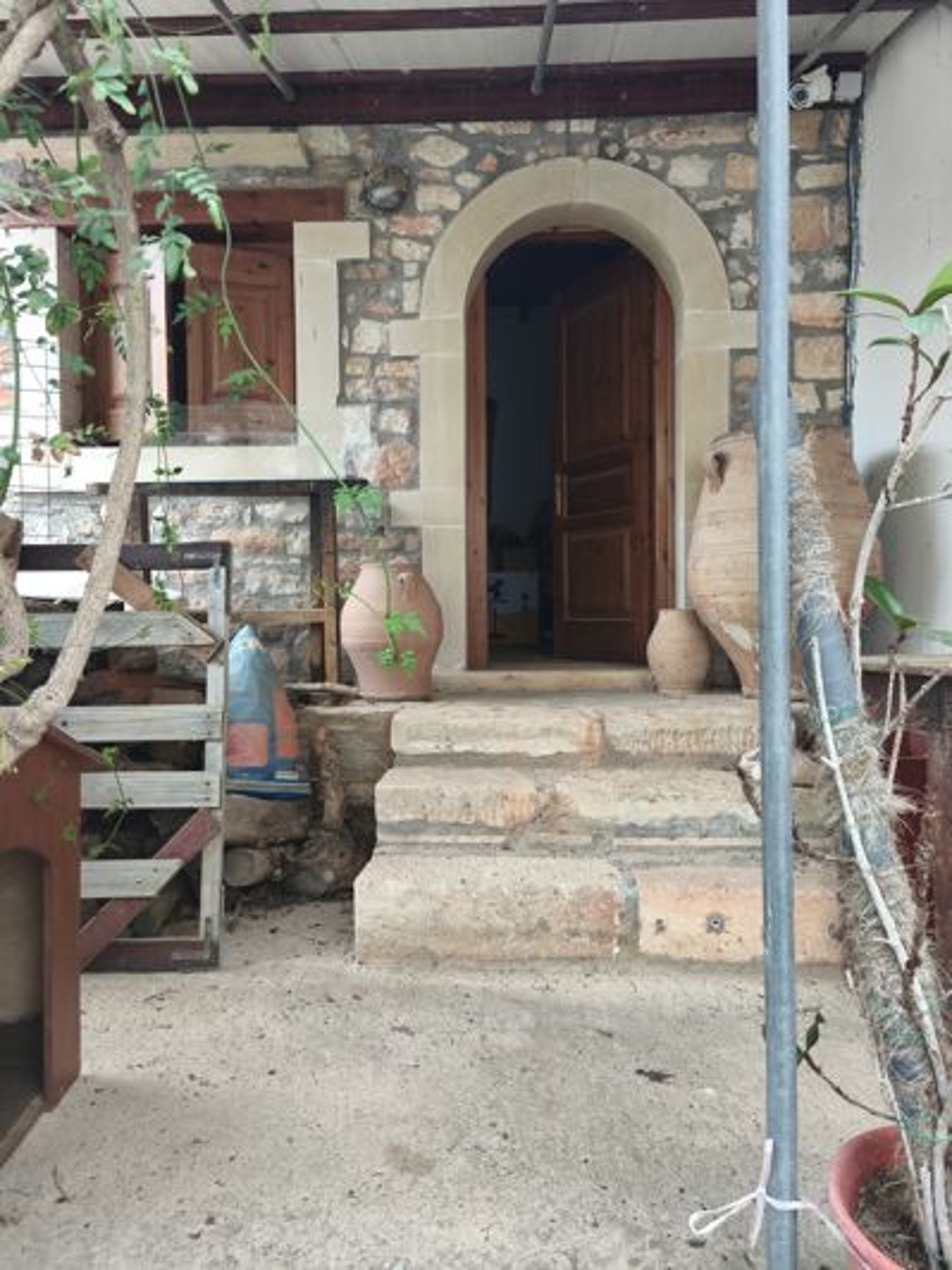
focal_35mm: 23
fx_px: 843
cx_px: 476
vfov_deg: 73.9
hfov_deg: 58.9
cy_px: 635
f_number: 1.7
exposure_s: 1/50
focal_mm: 5.35
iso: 320
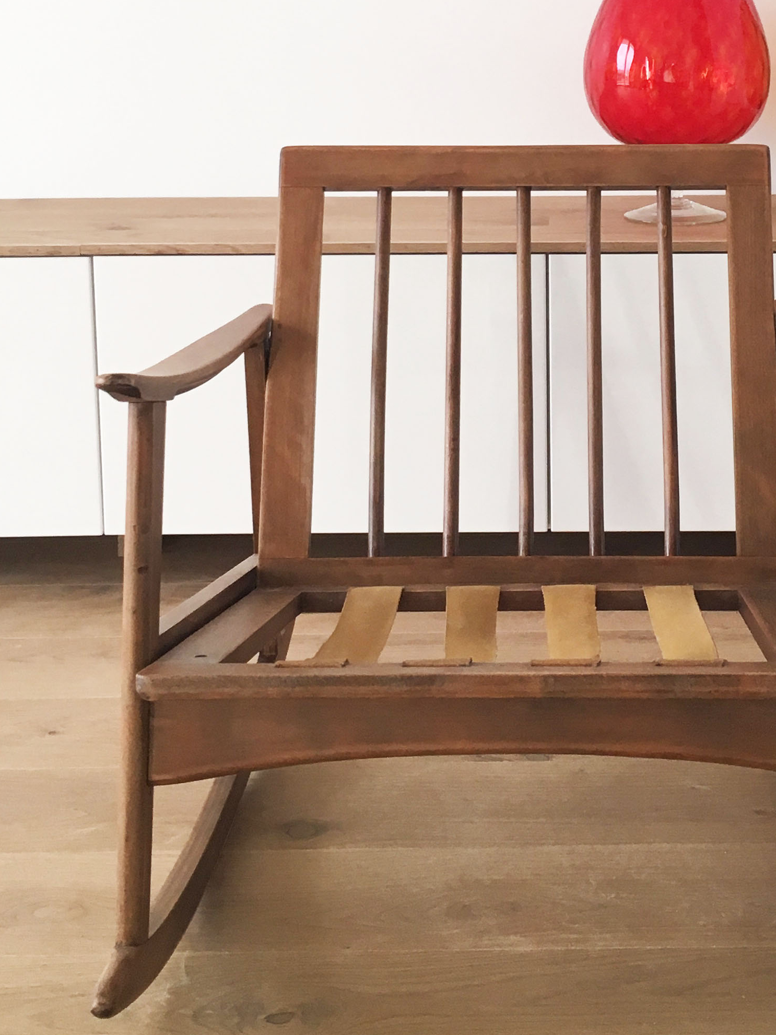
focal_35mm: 59
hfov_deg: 24.5
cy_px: 207
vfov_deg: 31.8
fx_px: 1764
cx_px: 582
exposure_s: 1/33
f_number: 2.2
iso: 40
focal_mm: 4.15
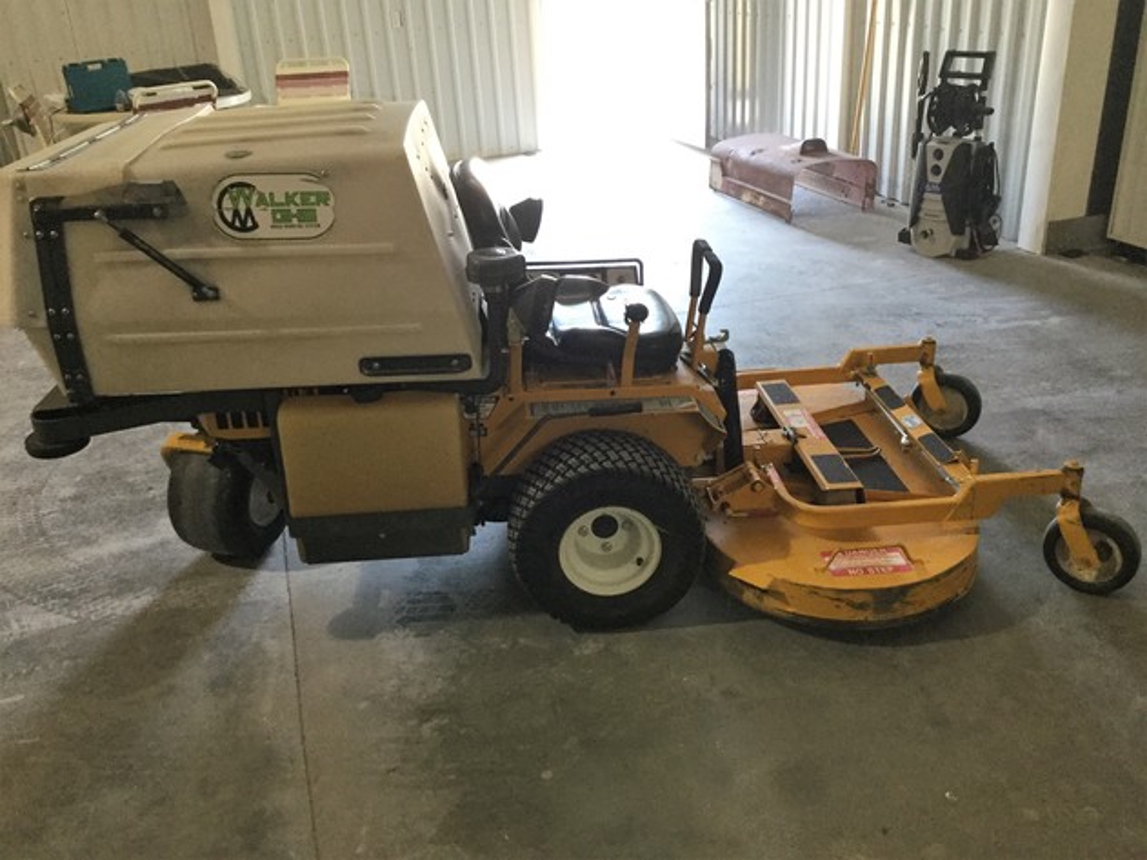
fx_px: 1027
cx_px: 574
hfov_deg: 58.4
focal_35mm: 31
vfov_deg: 45.4
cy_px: 430
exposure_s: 1/30
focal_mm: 3.3
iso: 125
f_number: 2.4
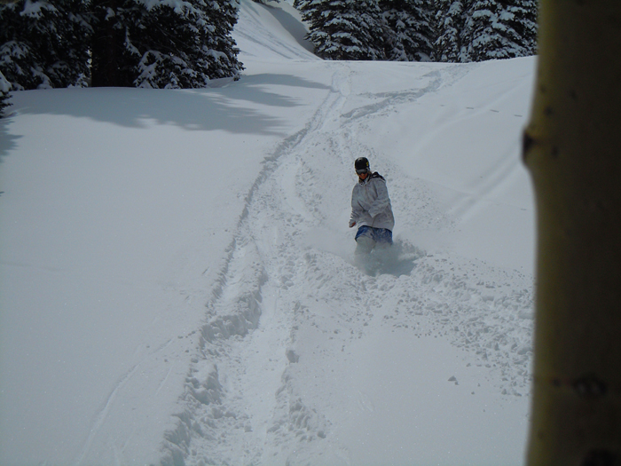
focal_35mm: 77
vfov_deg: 19.1
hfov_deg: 25.3
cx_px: 310
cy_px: 233
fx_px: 1381
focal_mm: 13.9
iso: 100
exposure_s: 1/1000
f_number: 8.6
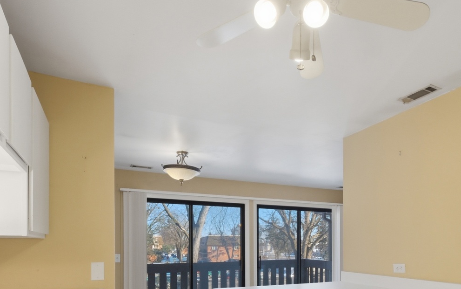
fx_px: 314
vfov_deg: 45.8
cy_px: 245
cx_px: 270
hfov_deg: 72.0
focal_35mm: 25
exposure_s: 1/1100
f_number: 5.6
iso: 800
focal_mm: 10
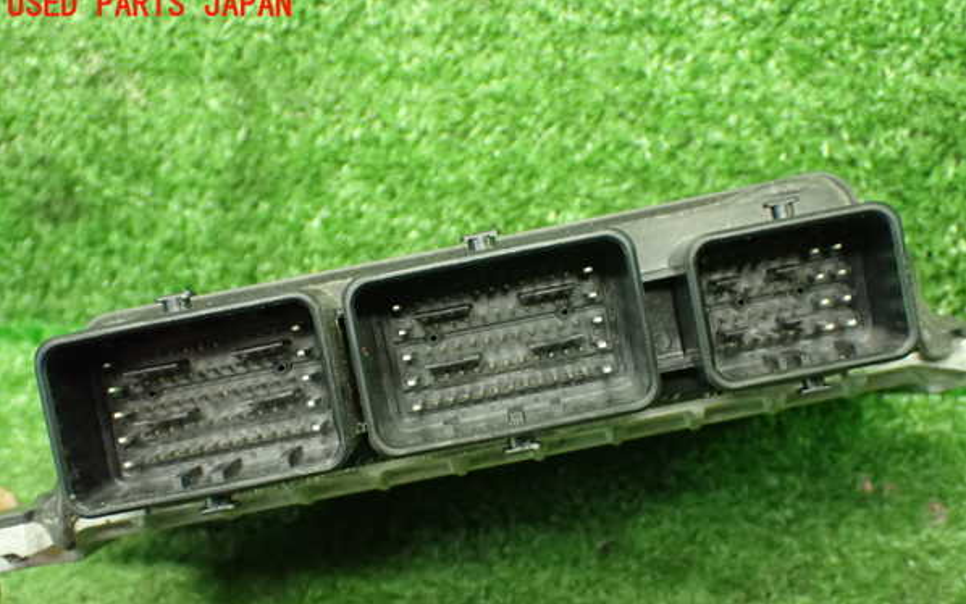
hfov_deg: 40.3
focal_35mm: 50
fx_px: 1317
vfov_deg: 25.8
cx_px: 483
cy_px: 349
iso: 1250
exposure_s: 1/50
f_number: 3.1
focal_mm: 8.4
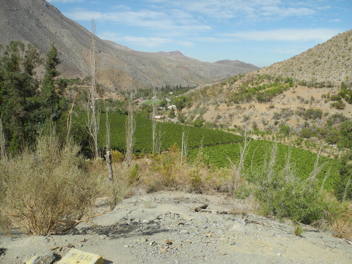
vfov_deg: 49.7
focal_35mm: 28
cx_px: 176
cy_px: 132
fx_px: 285
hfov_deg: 63.4
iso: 100
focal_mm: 6
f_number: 4.5
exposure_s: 1/800
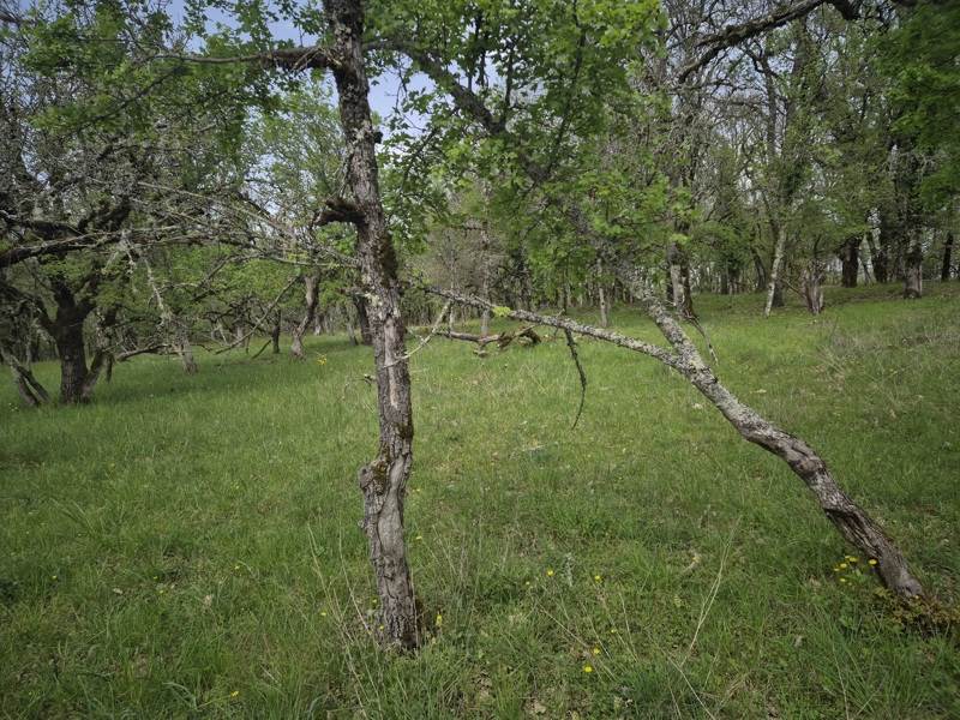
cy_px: 360
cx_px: 480
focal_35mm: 23
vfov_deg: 58.9
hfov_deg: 73.9
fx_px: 638
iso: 25
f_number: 1.8
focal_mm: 5.4
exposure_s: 1/578
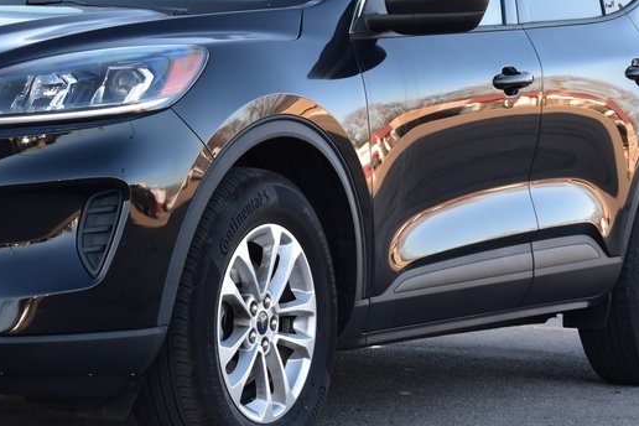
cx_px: 128
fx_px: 2432
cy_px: 155
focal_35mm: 137
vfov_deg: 10.0
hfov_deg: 14.9
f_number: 9
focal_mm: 46
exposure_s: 1/80
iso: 400
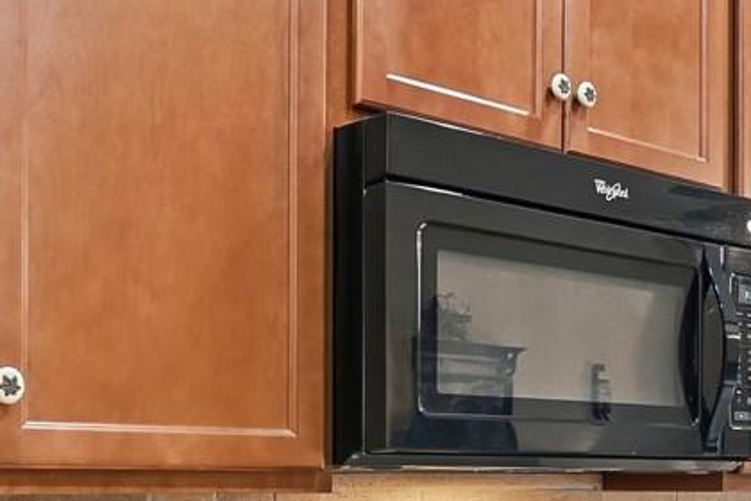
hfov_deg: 32.0
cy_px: 506
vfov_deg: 21.4
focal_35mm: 61
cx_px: 601
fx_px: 1272
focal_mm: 16
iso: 2000
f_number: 8
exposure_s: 1/320
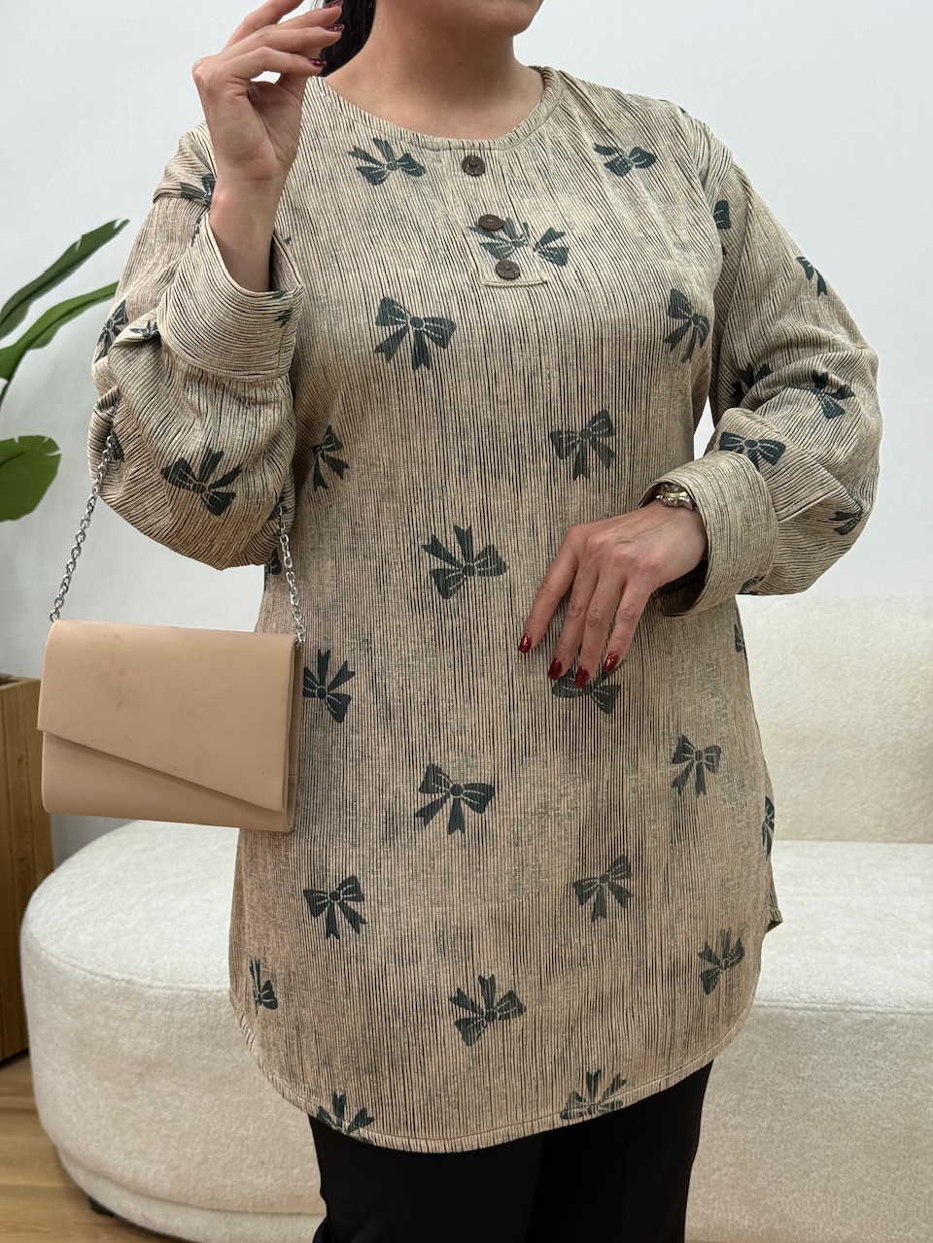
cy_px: 622
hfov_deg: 30.3
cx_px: 466
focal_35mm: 48
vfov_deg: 39.7
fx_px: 1725
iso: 64
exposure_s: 1/519
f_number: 1.78
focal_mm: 6.76
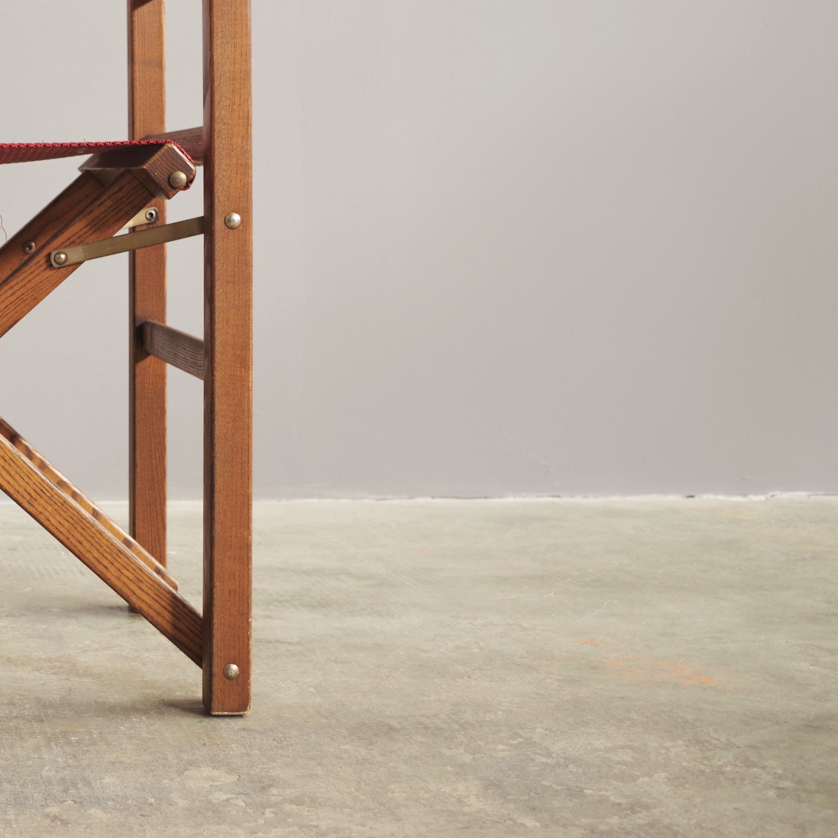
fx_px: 2027
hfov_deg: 21.7
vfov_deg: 23.0
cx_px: -158
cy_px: 170
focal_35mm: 74
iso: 100
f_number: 4
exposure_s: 1/8
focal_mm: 24.38
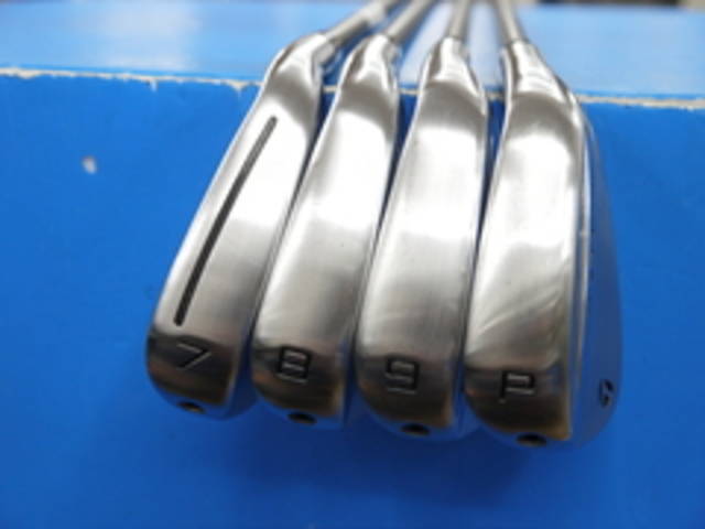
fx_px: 1059
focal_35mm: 52
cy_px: 264
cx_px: 352
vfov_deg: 28.0
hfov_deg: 36.8
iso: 500
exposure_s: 1/125
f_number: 4.7
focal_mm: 26
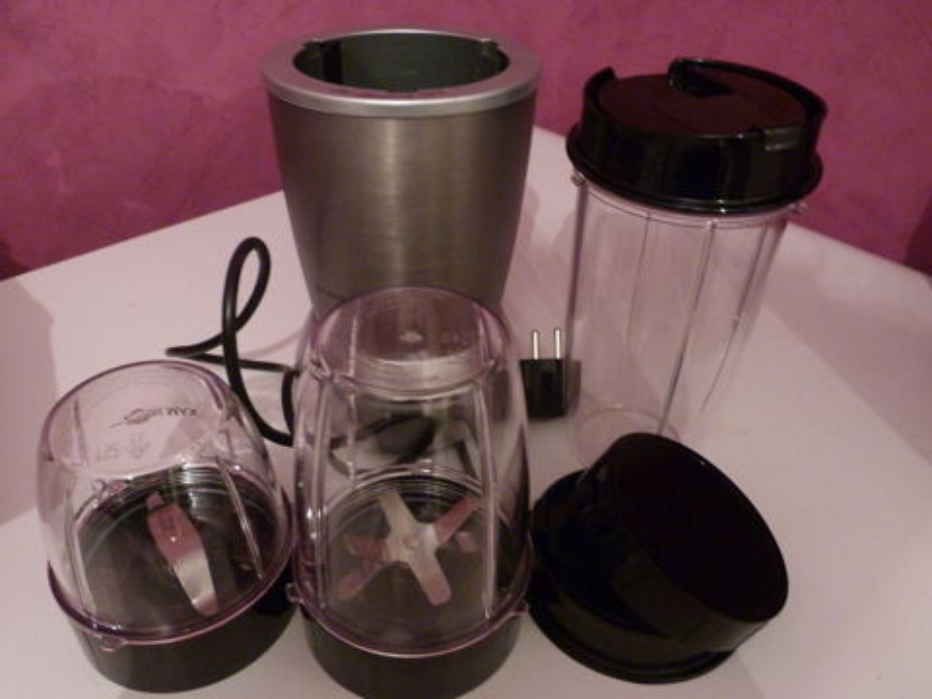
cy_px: 350
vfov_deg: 49.7
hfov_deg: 63.4
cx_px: 466
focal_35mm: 28
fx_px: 754
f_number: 2.9
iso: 400
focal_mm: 5
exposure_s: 1/4
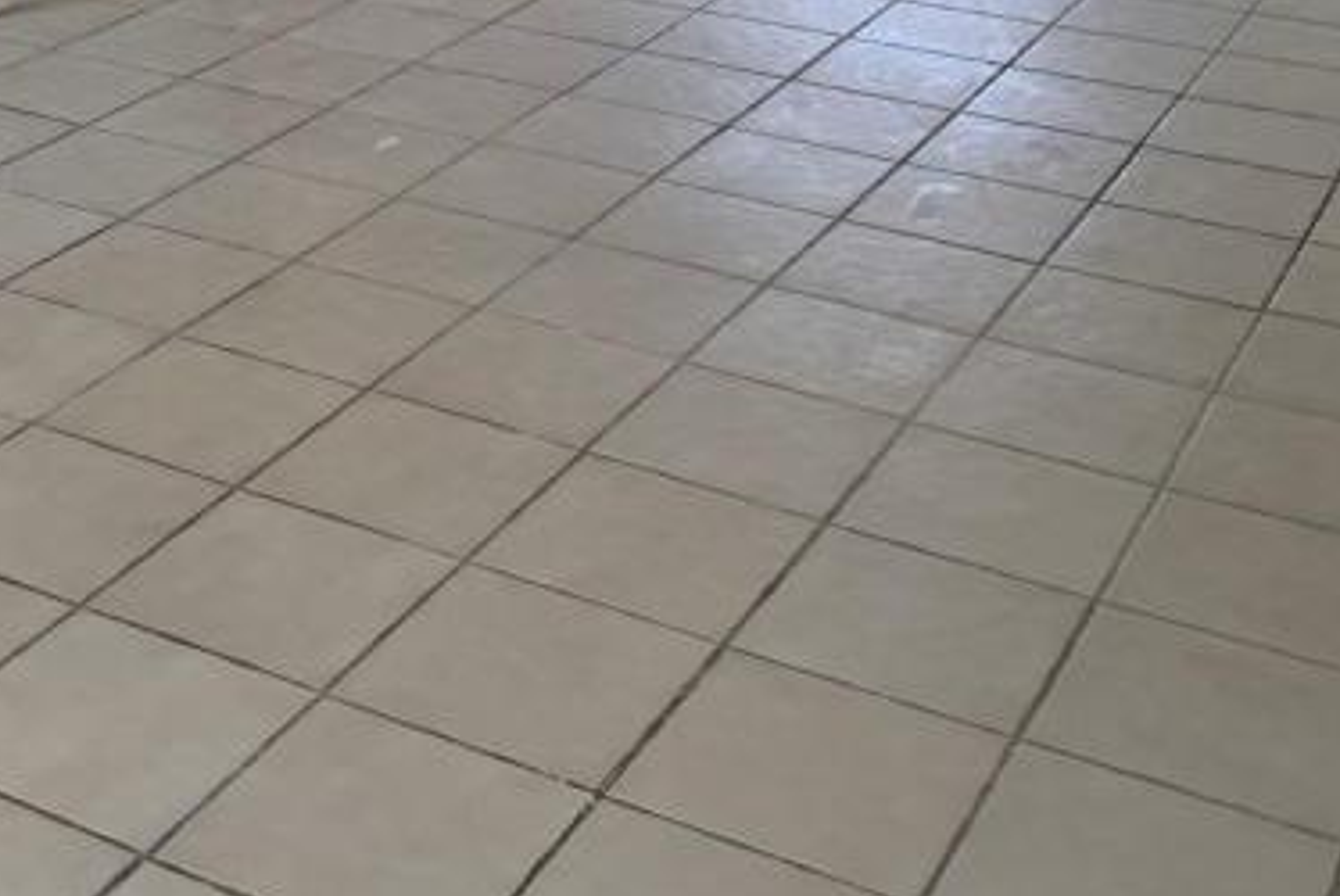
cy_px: -265
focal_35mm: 64
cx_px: 315
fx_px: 2384
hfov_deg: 30.8
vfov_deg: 19.6
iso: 100
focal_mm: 6.76
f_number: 1.78
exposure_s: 1/164
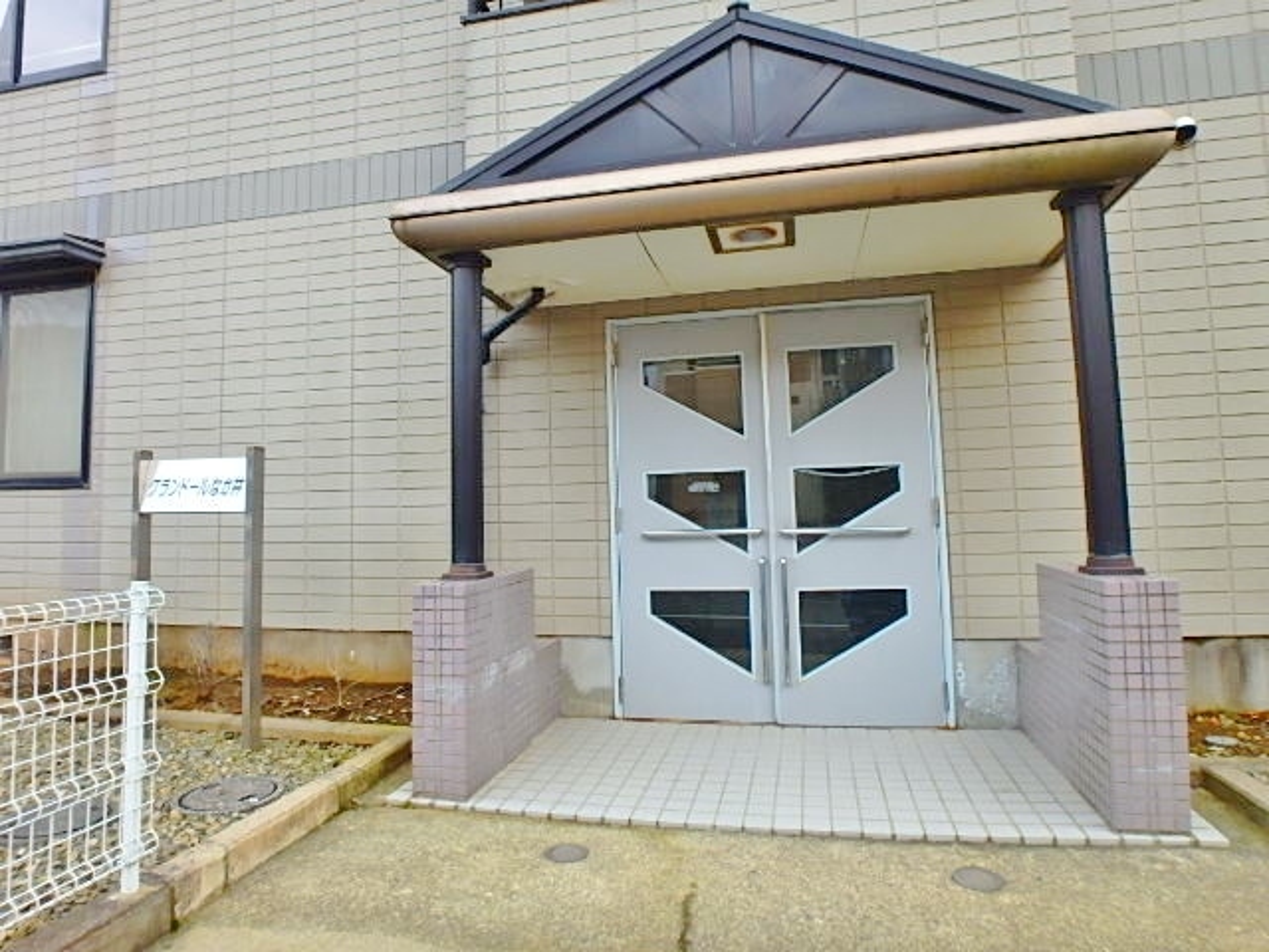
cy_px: 476
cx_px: 634
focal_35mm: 21
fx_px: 770
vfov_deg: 63.4
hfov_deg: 79.0
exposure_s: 1/125
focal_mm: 3.7
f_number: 3.5
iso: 125
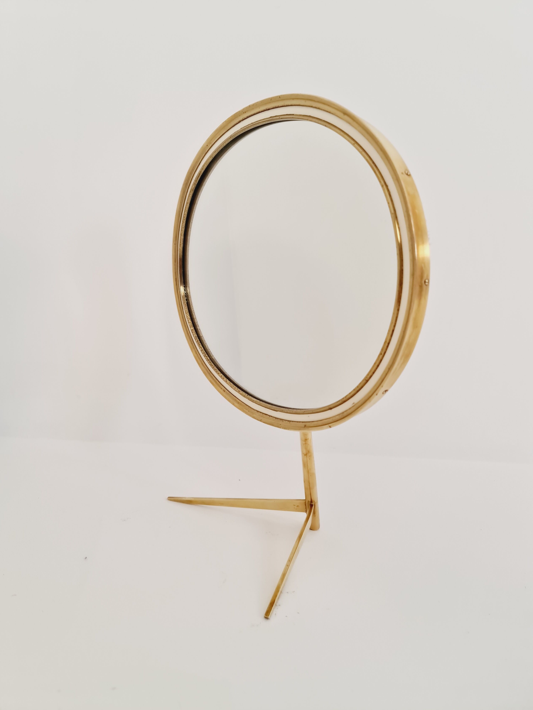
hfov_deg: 54.9
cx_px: 266
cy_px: 355
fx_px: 513
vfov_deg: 69.4
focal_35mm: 25
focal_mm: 7
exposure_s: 1/100
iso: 80
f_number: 1.8
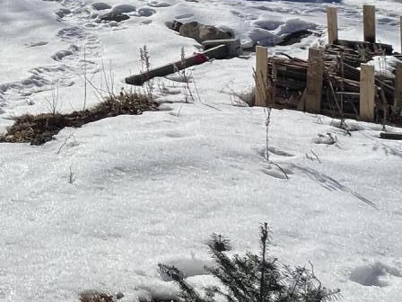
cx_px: -208
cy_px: -129
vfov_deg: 21.7
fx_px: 674
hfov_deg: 25.0
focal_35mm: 58
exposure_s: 1/4587
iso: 32
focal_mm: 1.57
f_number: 1.8
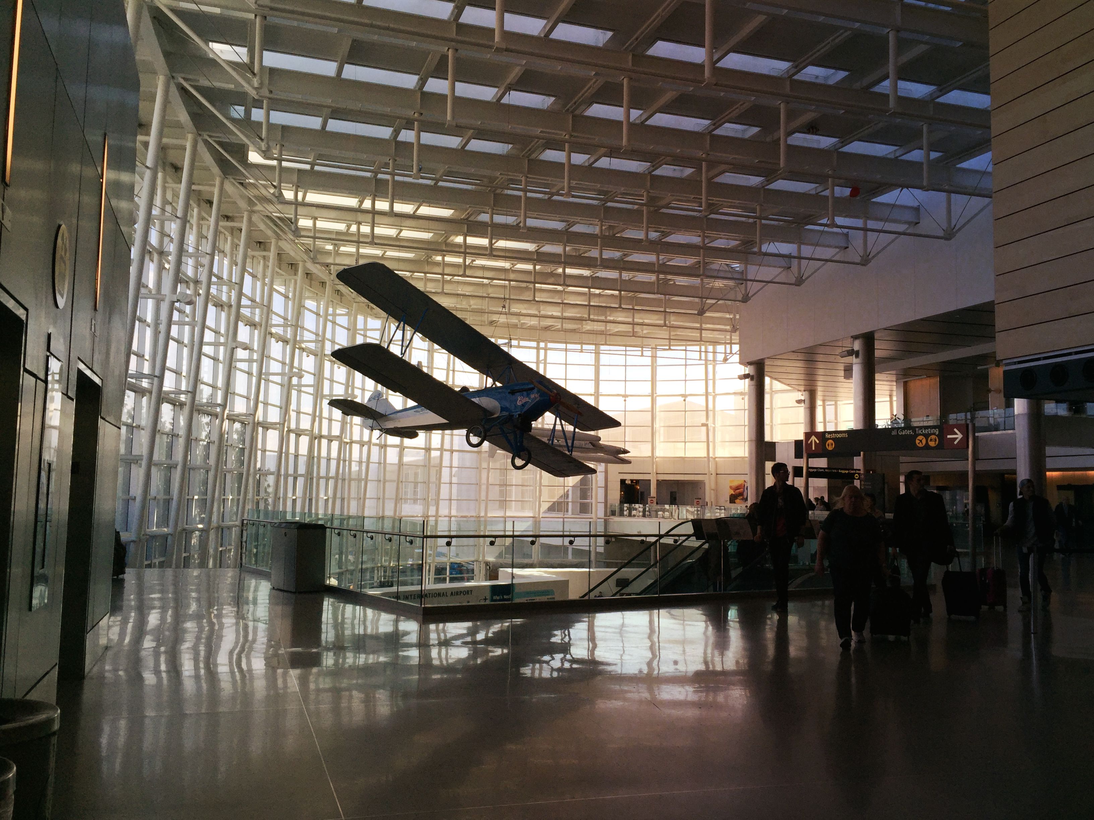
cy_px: 410
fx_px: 917
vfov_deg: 48.2
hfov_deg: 61.7
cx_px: 547
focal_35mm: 29
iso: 32
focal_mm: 4.15
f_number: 2.2
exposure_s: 1/920
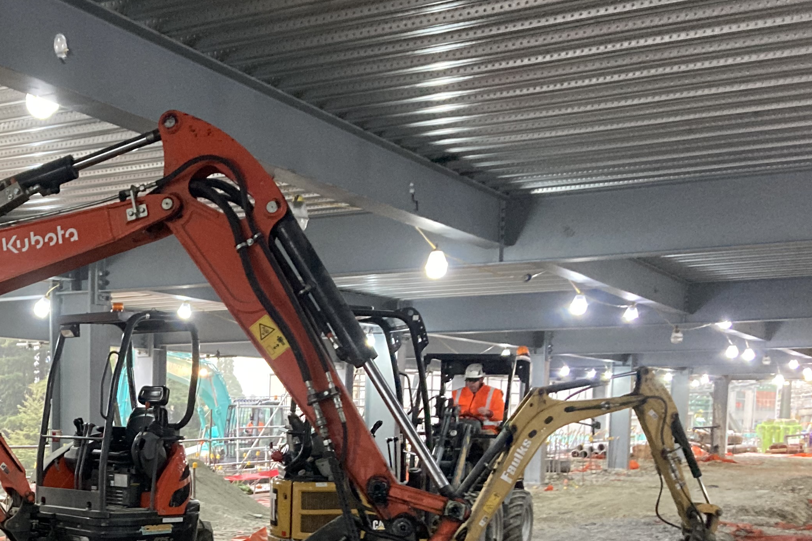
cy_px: 556
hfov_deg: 33.9
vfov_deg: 23.1
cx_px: 95
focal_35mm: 56
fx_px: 1263
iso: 400
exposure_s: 1/36
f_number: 1.8
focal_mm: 3.99
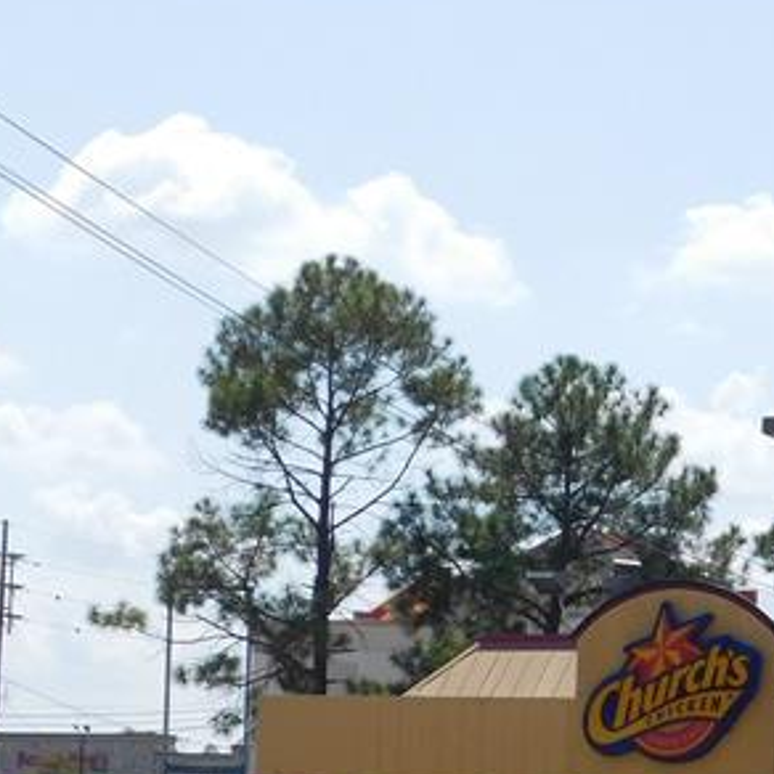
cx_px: 602
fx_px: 3137
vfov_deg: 13.8
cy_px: 854
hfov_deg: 14.0
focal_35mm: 124
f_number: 7.2
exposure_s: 1/500
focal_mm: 7.1
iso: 125
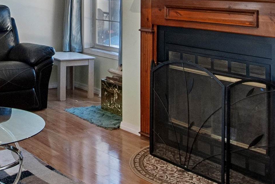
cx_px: 40
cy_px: -56
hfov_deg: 33.1
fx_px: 444
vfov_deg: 21.2
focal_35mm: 58
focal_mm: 12
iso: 200
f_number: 11
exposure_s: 1/3
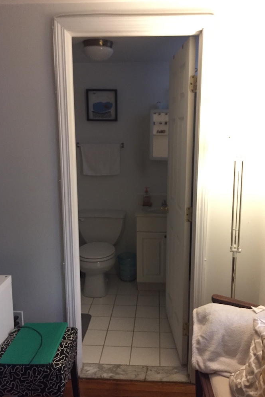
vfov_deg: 60.3
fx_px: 342
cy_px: 198
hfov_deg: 42.3
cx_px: 137
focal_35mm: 31
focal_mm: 4.15
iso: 250
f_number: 2.2
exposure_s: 1/30
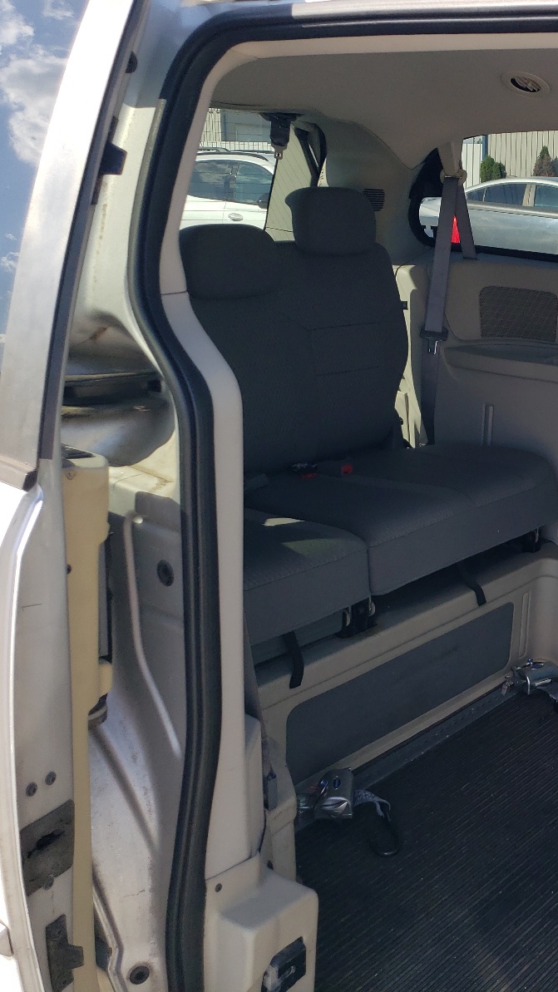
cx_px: 552
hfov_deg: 29.2
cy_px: 494
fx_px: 1000
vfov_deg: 52.8
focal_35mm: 38
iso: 50
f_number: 1.5
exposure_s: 1/1111
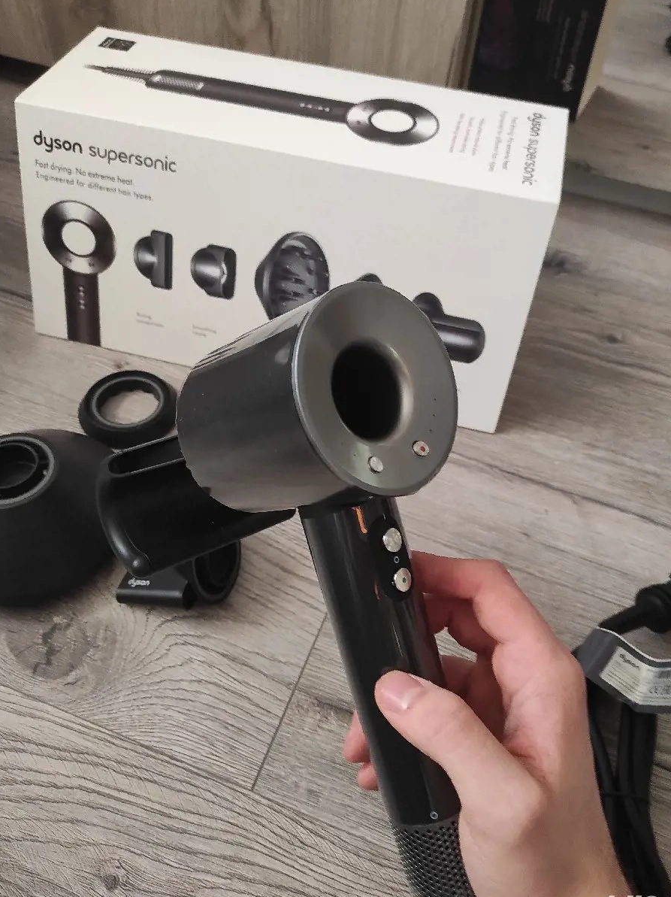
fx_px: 725
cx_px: 349
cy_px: 426
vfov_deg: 63.4
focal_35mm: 28
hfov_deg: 49.7
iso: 661
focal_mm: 5.43
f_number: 1.89
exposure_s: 1/33
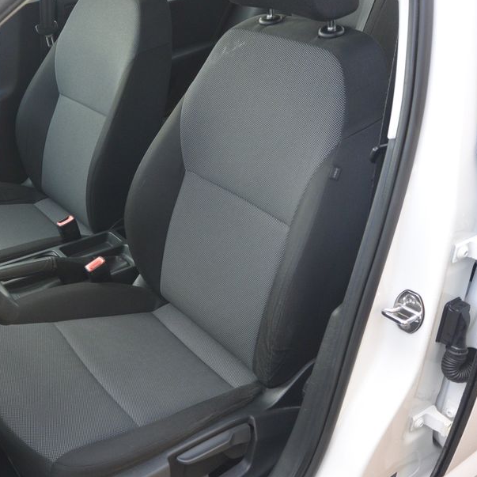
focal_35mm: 39
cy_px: 267
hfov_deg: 41.9
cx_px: 134
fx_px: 608
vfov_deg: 42.8
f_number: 3.5
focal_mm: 10
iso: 200
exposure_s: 1/125
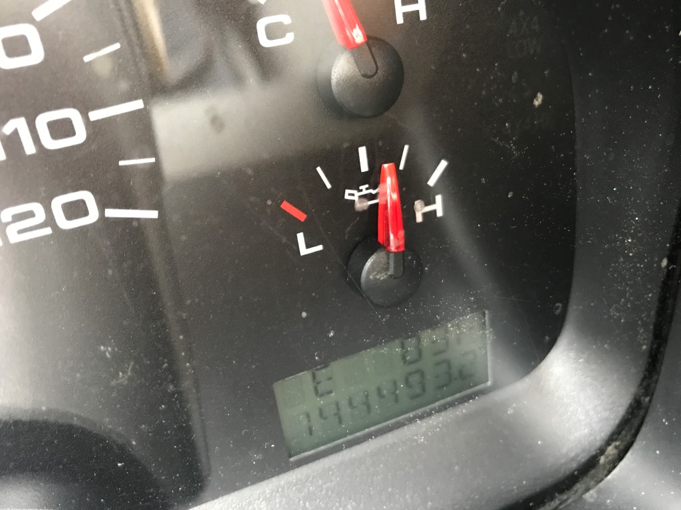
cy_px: 255
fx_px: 551
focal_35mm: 28
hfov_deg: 63.4
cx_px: 340
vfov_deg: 49.7
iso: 100
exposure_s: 1/15
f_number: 1.8
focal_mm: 3.99
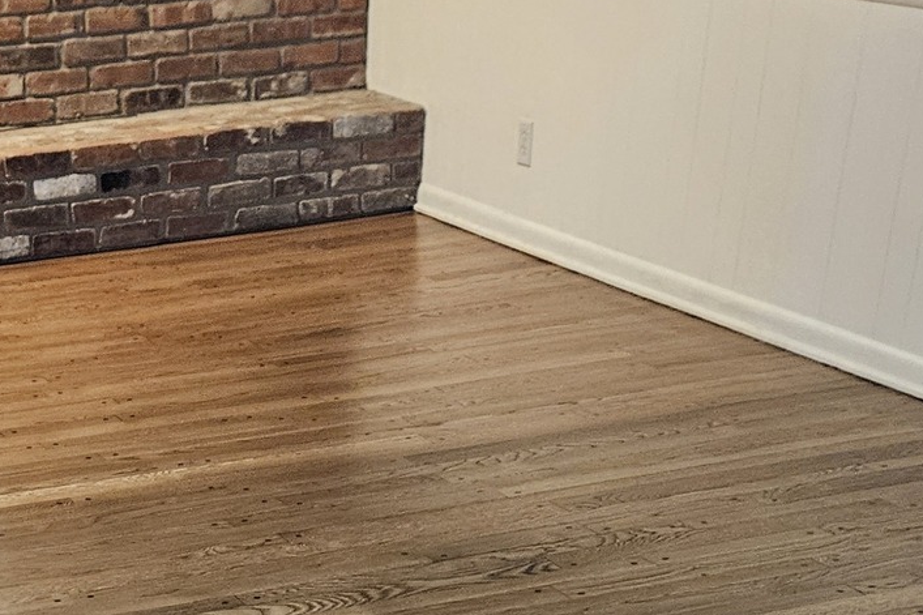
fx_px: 1999
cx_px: 33
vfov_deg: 15.7
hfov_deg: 24.9
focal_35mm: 78
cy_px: 999
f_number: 1.8
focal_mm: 5.4
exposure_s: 1/60
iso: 640
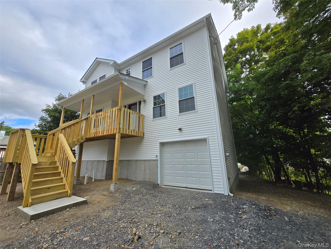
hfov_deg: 106.2
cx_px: 166
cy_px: 124
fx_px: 124
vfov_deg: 89.9
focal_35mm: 13
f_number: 2.2
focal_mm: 1.7
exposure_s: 1/607
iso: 25
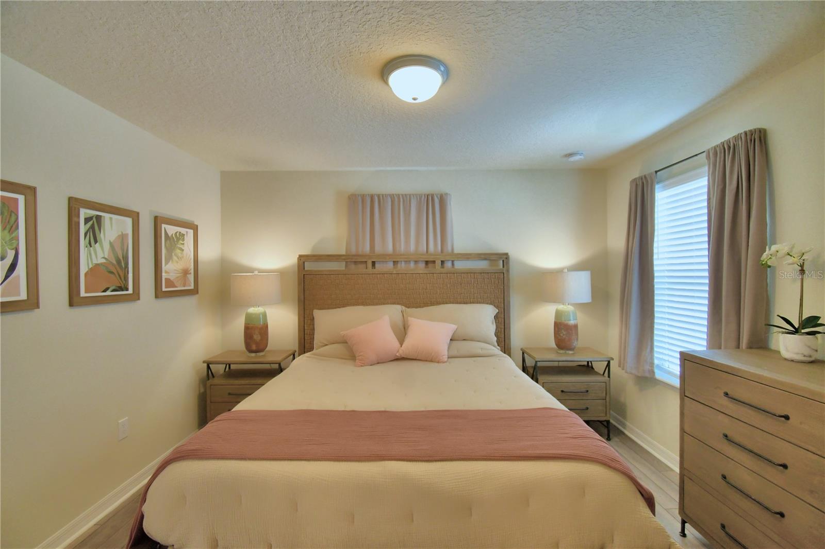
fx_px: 344
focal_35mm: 15
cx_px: 412
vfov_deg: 77.3
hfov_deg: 100.4
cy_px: 274
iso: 400
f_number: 4.5
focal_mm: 10
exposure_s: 1/80
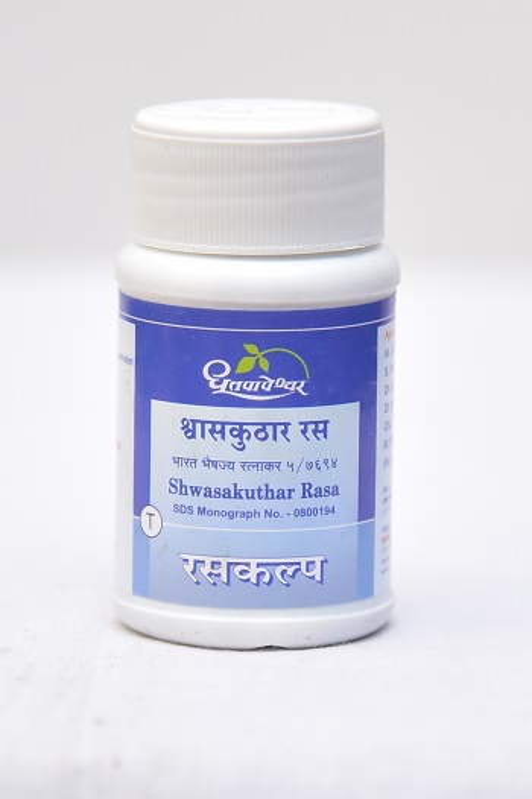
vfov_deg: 18.6
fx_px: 2441
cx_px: 266
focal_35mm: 110
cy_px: 400
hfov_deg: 12.4
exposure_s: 1/160
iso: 1600
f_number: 4
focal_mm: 110
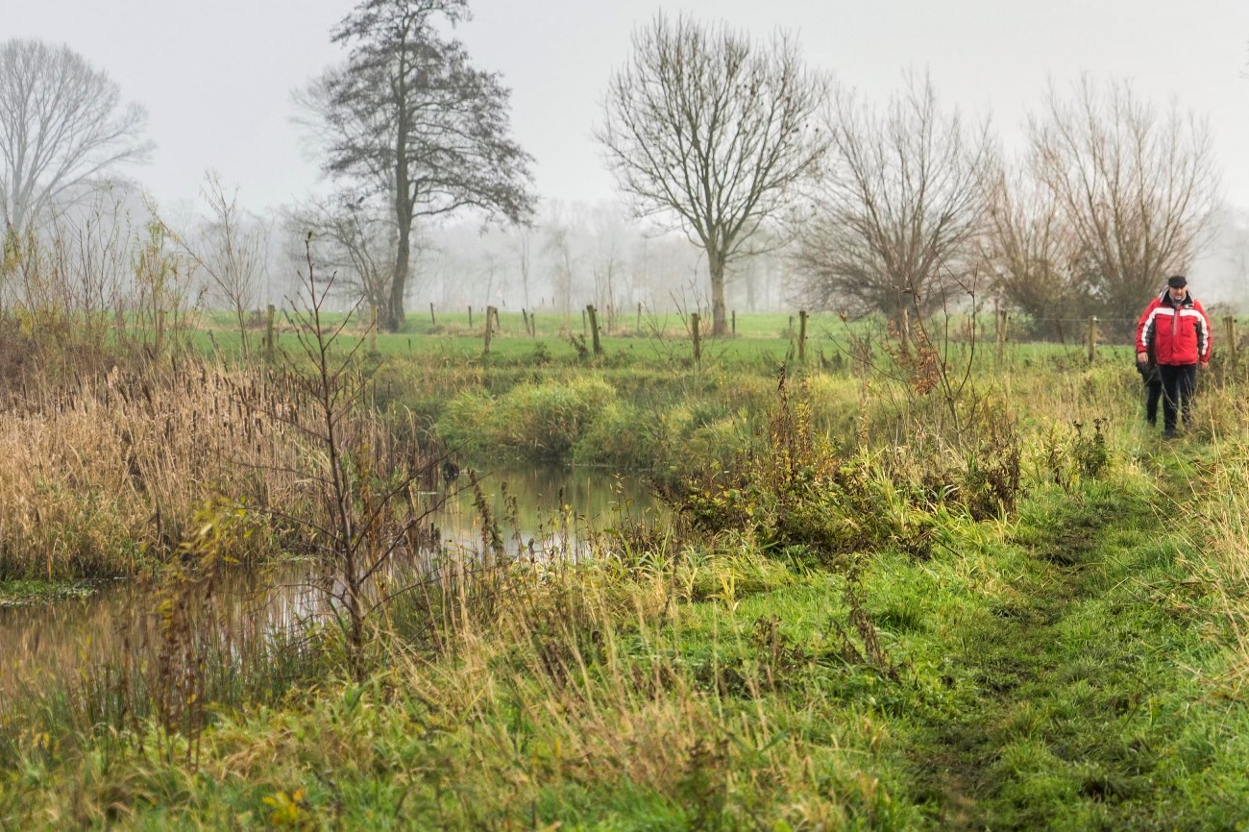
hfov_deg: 9.0
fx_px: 7943
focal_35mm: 229
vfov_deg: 6.0
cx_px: 1087
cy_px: 261
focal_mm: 124
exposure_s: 1/125
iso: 160
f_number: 6.3
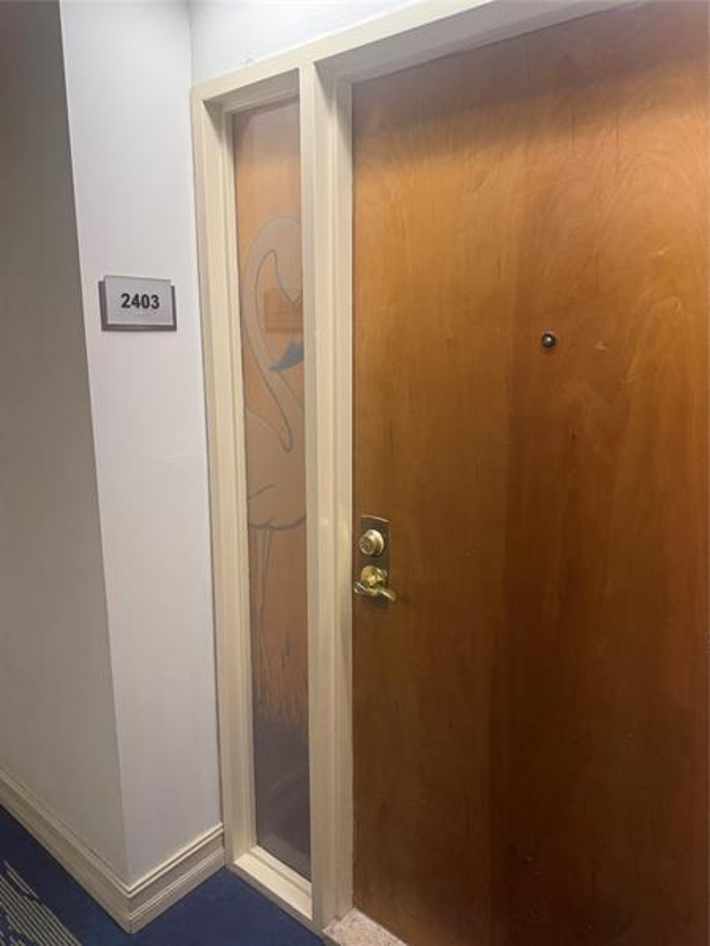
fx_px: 656
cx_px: 355
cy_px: 473
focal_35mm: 24
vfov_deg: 71.6
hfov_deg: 56.8
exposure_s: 1/120
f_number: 1.78
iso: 160
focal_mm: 6.76
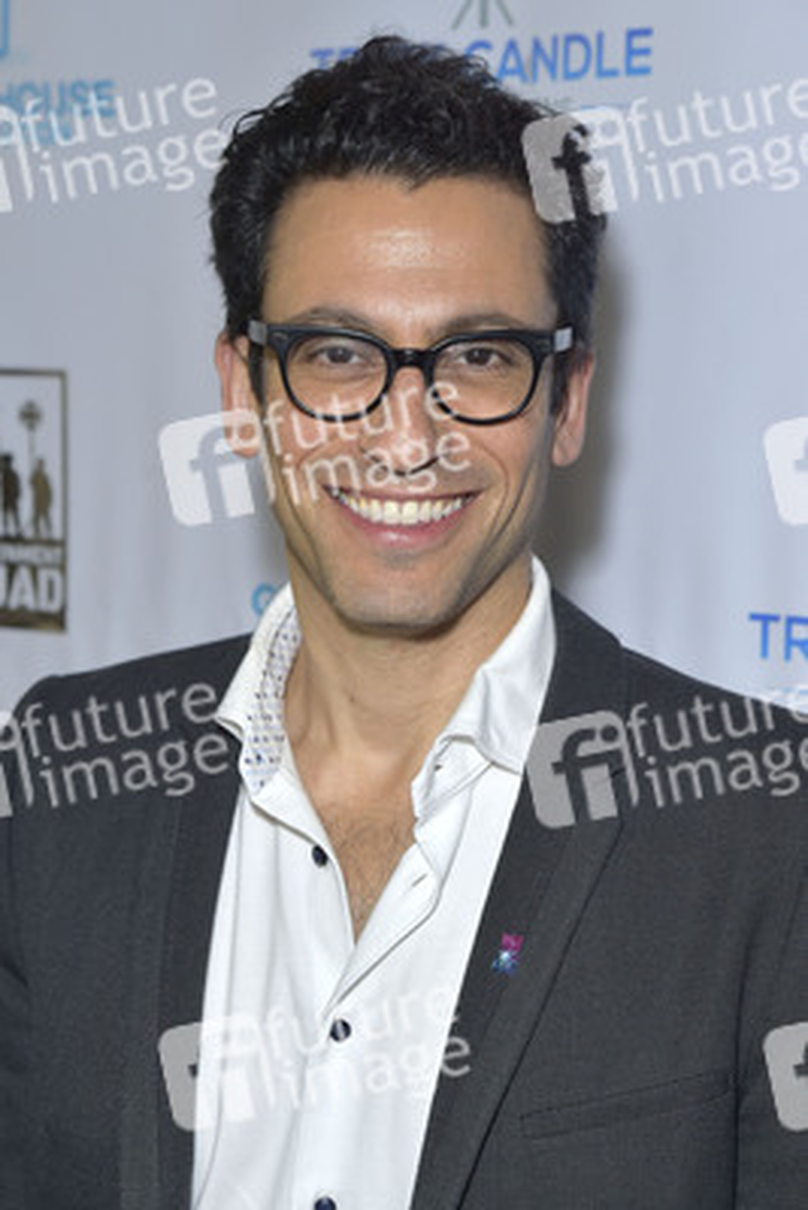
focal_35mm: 92
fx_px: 3094
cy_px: 605
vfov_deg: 22.1
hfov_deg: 14.9
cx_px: 404
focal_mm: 92
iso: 1250
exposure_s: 1/250
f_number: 6.3
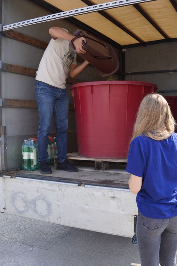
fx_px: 282
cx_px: 101
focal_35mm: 38
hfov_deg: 34.8
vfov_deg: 50.3
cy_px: 144
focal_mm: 18.8
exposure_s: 1/200
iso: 100
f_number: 4.5
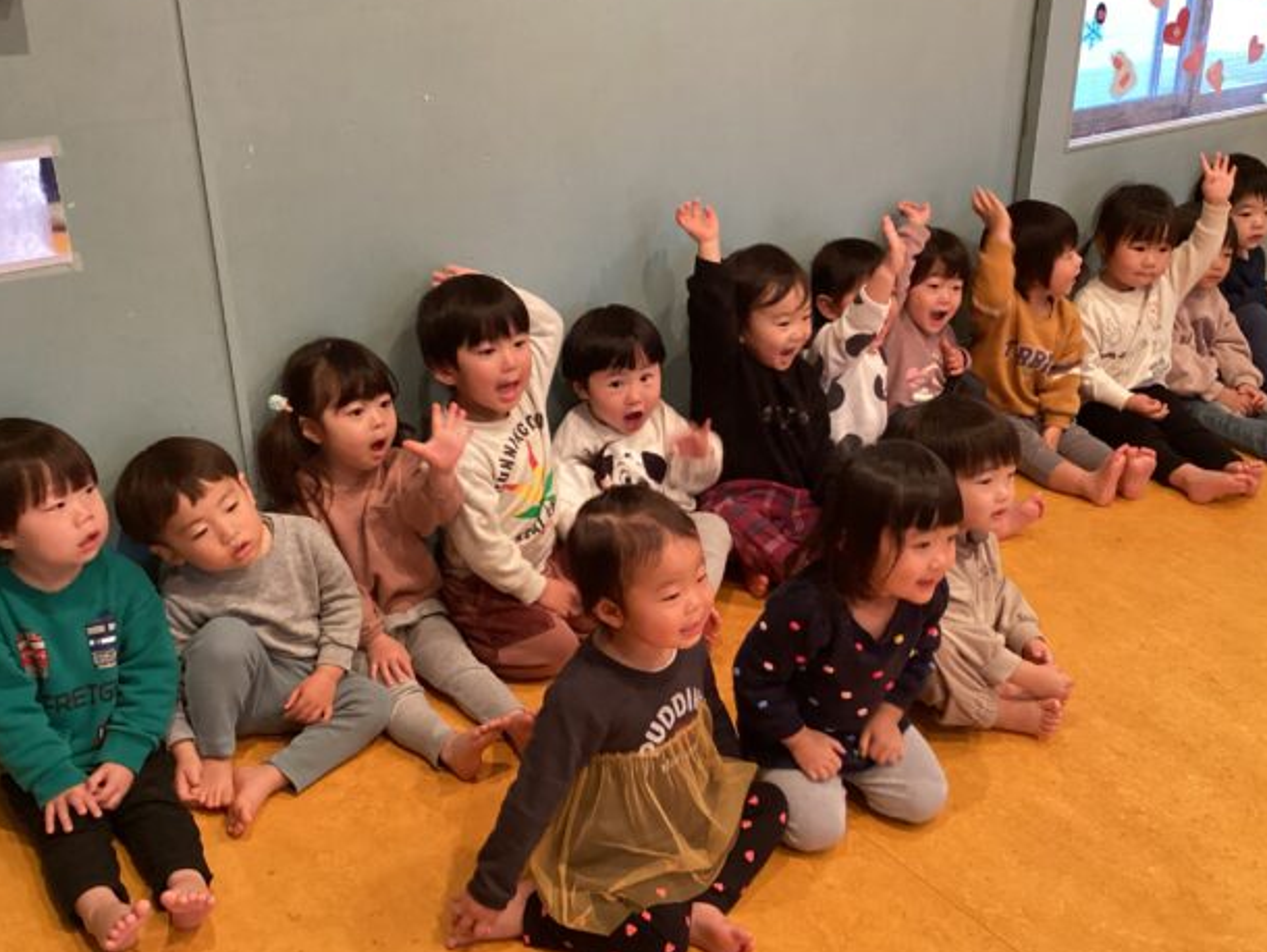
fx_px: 1428
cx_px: 690
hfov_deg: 47.8
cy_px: 501
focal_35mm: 39
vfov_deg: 36.8
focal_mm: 3.3
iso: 320
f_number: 2.4
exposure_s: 1/33
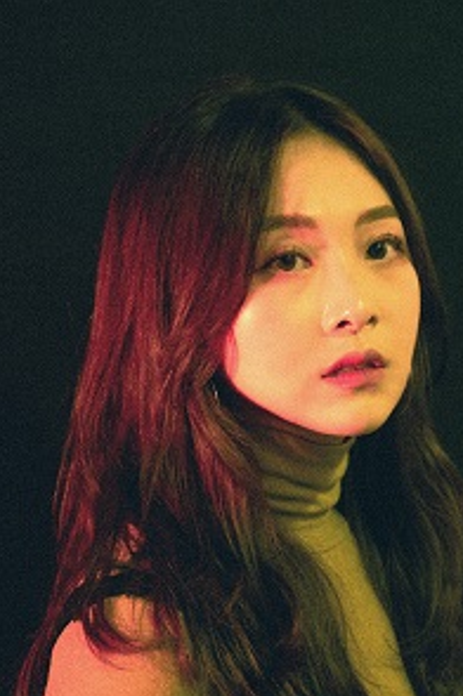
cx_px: 418
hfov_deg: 9.7
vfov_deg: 14.7
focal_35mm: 140
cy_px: 330
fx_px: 2707
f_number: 2.8
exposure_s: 1/160
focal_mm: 59
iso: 2500
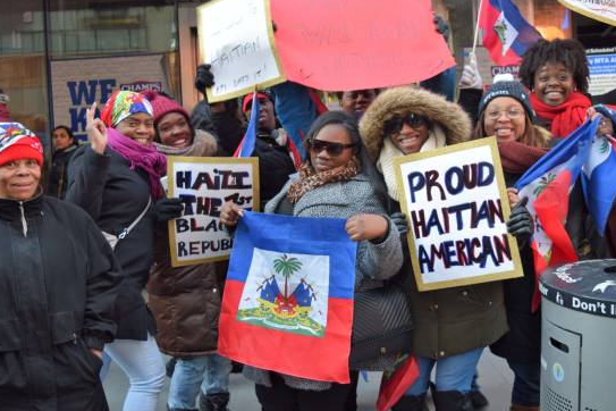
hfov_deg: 45.4
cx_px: 315
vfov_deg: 31.1
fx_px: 736
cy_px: 175
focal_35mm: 43
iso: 400
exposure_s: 1/60
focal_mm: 24
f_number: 4
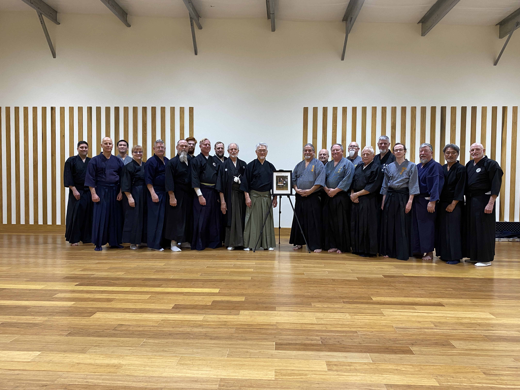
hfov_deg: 67.3
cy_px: 195
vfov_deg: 53.1
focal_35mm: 26
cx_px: 260
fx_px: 391
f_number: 1.8
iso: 100
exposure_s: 1/60
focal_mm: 4.25
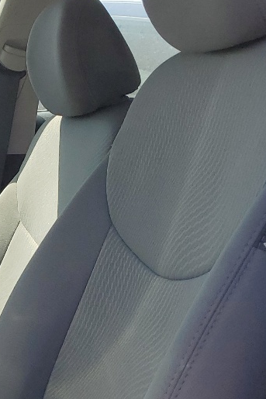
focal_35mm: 84
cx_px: -247
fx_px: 932
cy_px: 333
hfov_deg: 14.0
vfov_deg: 23.7
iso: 50
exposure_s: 1/714
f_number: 1.5
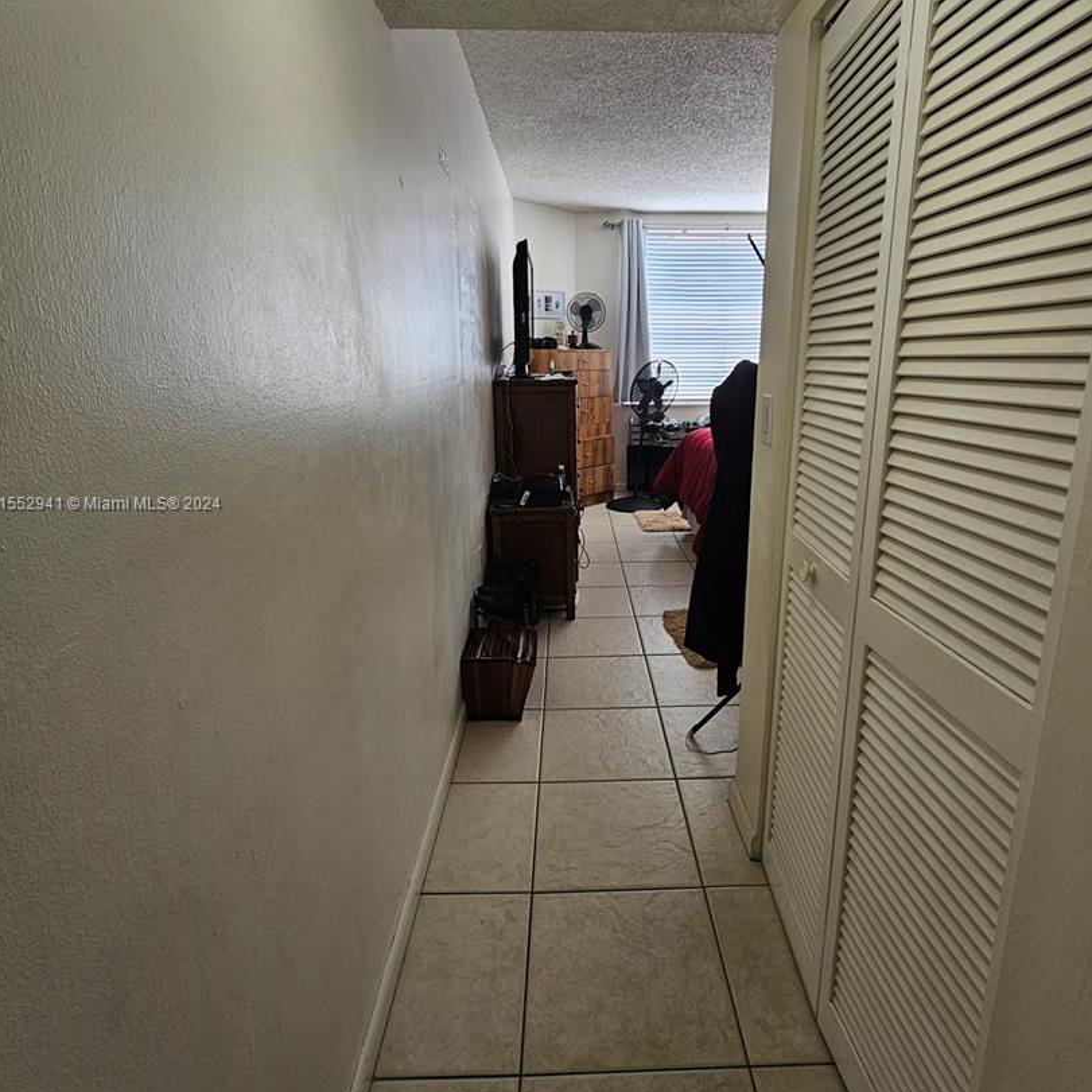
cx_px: 580
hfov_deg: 83.9
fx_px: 607
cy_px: 505
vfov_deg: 83.8
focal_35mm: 17
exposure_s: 1/60
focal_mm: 2.2
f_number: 2.2
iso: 50
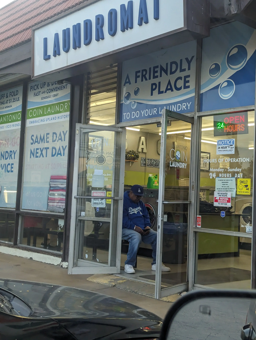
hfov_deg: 30.3
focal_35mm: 48
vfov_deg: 39.6
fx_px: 472
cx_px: 128
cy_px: 170
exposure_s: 1/243
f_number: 1.85
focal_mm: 6.81
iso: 172
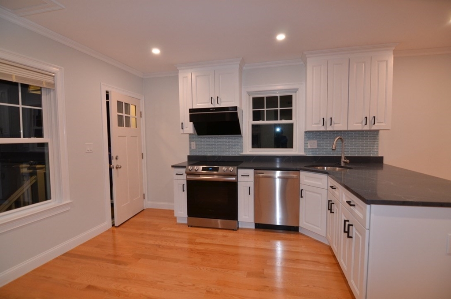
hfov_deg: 95.1
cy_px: 150
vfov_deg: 71.8
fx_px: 206
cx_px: 226
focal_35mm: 16
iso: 450
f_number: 4
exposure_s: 1/60
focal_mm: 11
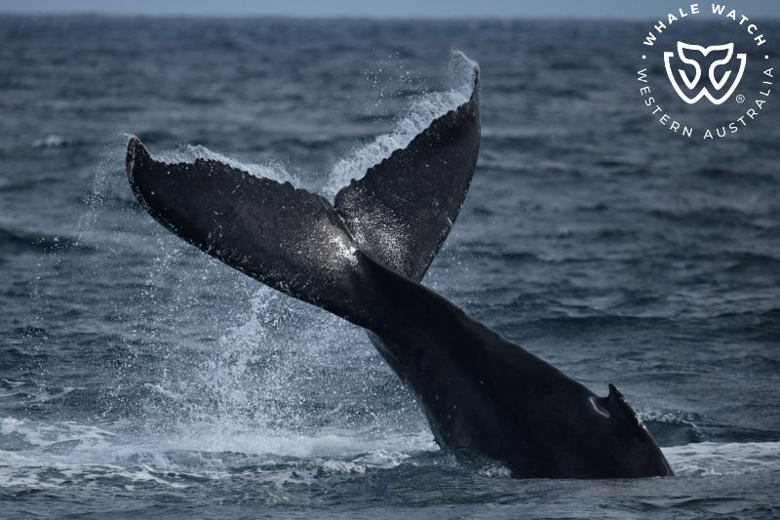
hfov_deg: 3.4
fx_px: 12996
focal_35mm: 600
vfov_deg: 2.3
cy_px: 260
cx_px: 390
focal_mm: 600
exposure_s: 1/8000
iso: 1000
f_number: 6.3
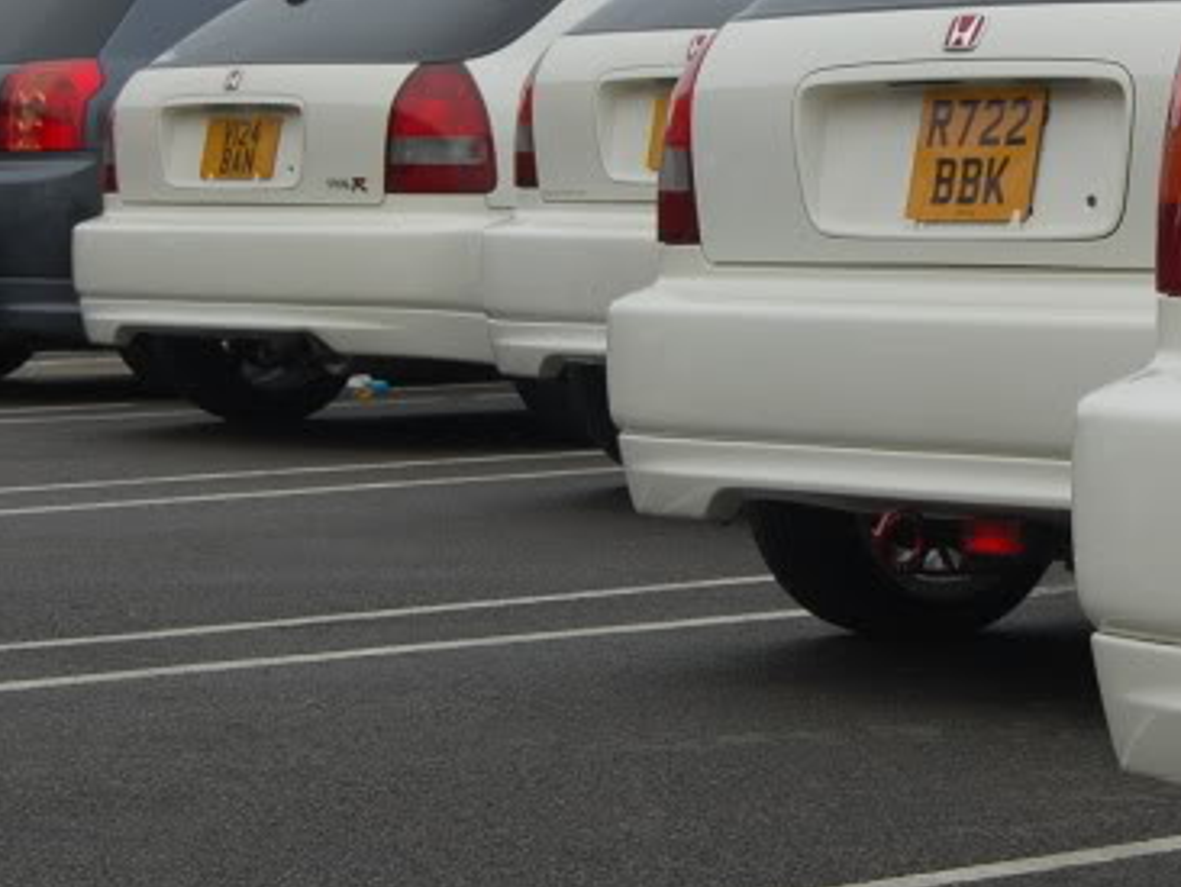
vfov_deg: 9.7
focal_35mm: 153
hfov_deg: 12.9
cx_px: 766
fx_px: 5223
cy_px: 216
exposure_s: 1/160
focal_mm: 38
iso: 200
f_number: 6.3
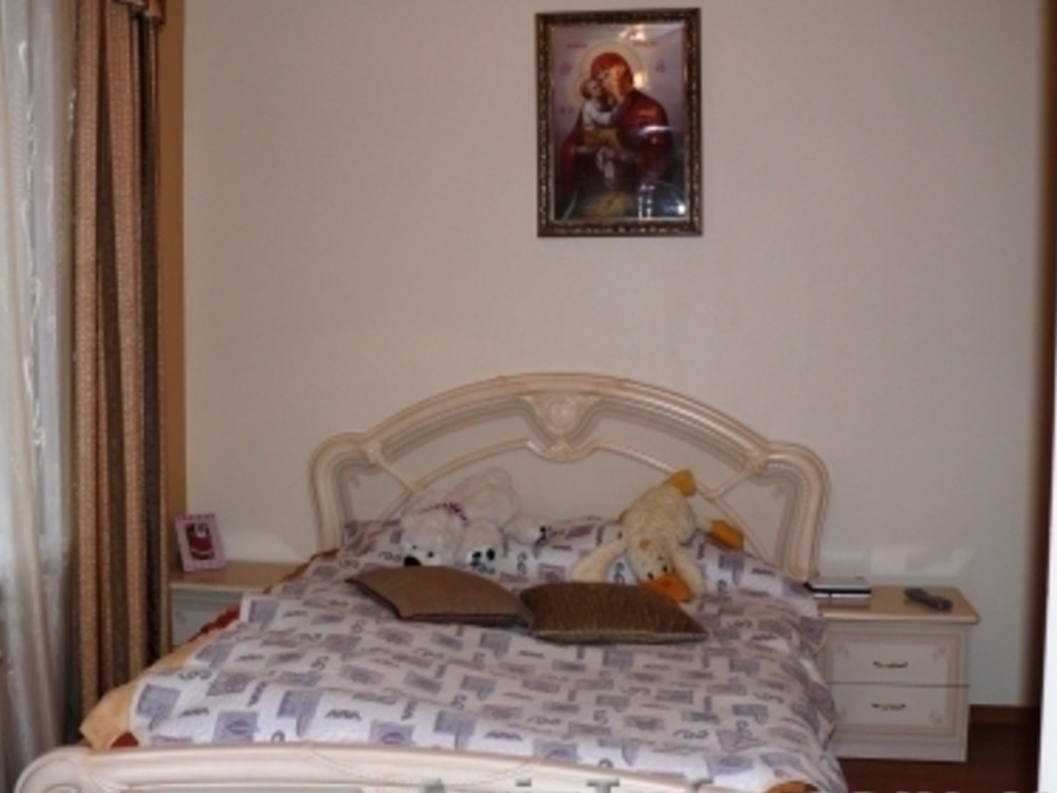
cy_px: 376
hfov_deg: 44.8
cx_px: 483
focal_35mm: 42
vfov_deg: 34.3
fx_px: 1282
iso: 100
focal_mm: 7.4
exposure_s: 1/30
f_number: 2.8
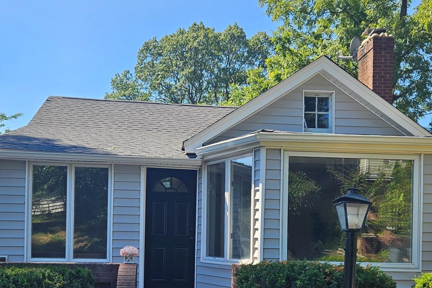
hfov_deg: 48.4
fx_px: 480
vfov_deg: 32.6
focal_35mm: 40
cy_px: 225
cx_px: 204
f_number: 1.8
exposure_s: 1/1126
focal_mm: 5.4
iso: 40
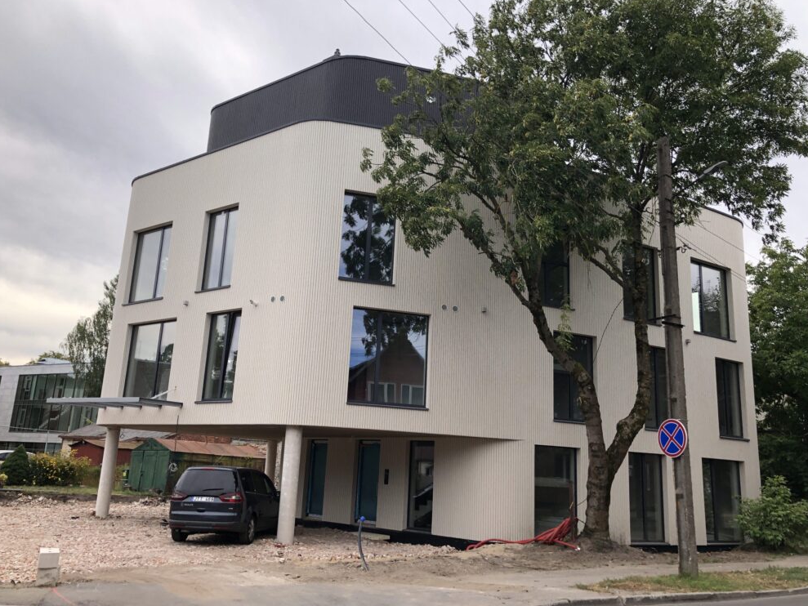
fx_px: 677
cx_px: 397
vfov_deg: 48.2
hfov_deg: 61.6
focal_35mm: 29
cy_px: 305
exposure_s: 1/906
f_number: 1.8
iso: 20
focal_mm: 4
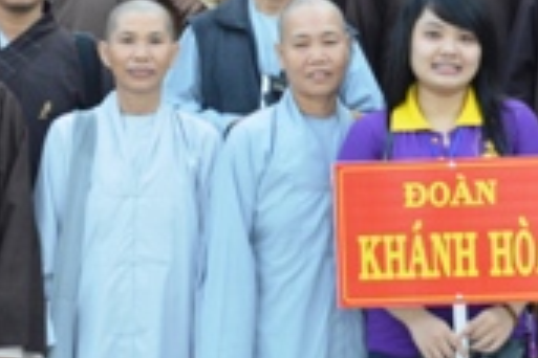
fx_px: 2017
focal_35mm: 135
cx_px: 318
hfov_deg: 15.2
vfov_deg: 10.0
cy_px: -53
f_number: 5.6
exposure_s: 1/125
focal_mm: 24
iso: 360
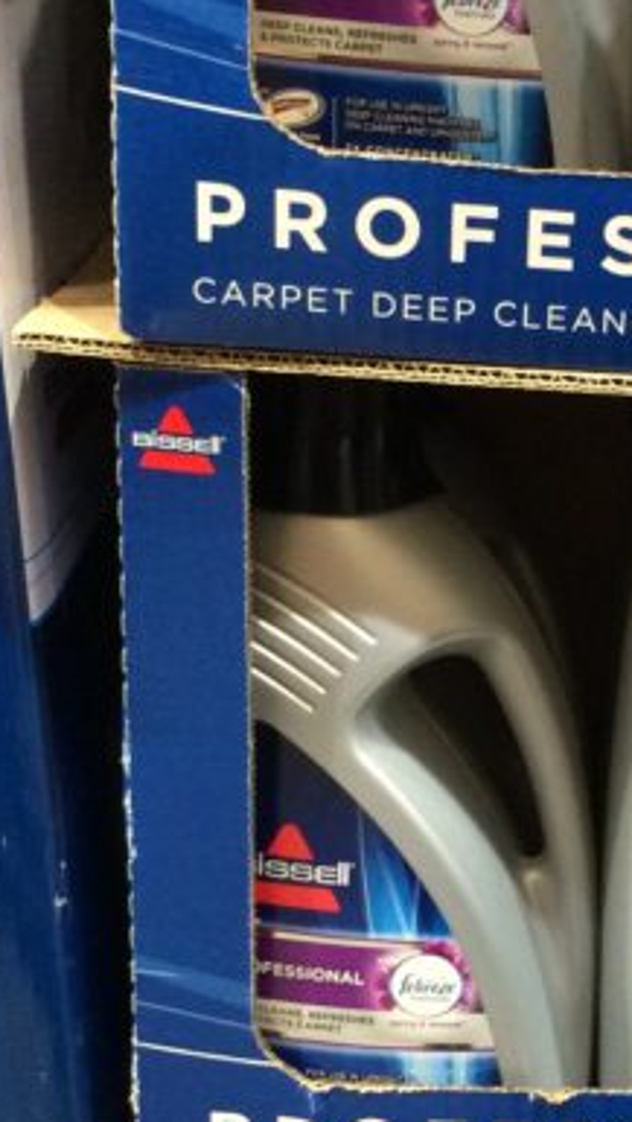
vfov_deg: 25.2
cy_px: 697
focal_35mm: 84
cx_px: 798
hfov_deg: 13.9
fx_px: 2499
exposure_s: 1/30
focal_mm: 4.15
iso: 320
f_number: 2.2
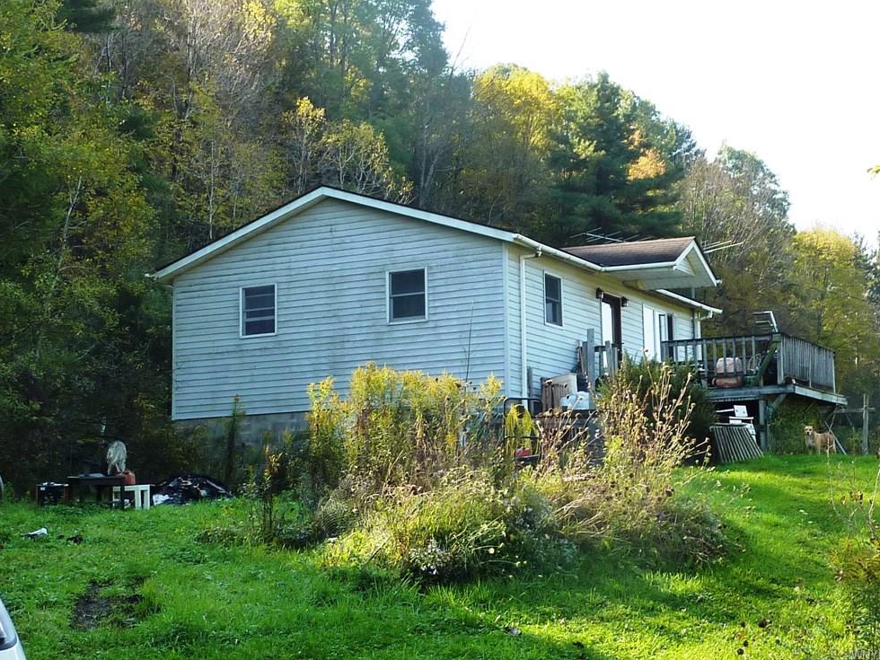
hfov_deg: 27.8
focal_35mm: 70
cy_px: 319
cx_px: 452
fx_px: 1780
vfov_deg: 21.0
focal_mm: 6.1
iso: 125
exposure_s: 1/160
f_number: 4
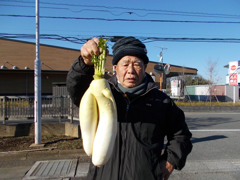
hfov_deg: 67.3
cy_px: 90
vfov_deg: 53.1
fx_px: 180
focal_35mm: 26
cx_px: 120
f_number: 8
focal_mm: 4.6
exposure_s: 1/160
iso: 80
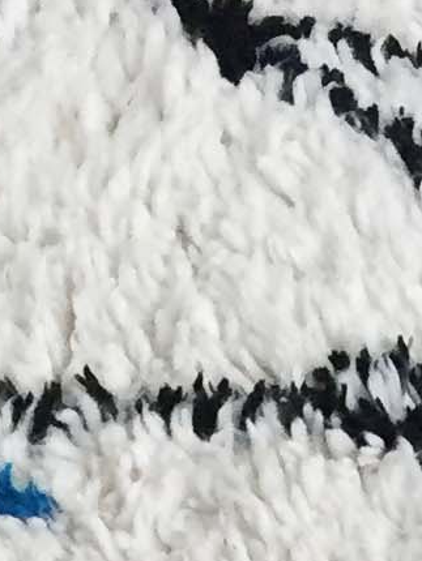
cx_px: 537
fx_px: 3572
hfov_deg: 6.7
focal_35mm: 220
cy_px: 2042
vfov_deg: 7.2
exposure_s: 1/33
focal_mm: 4.15
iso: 64
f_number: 2.2
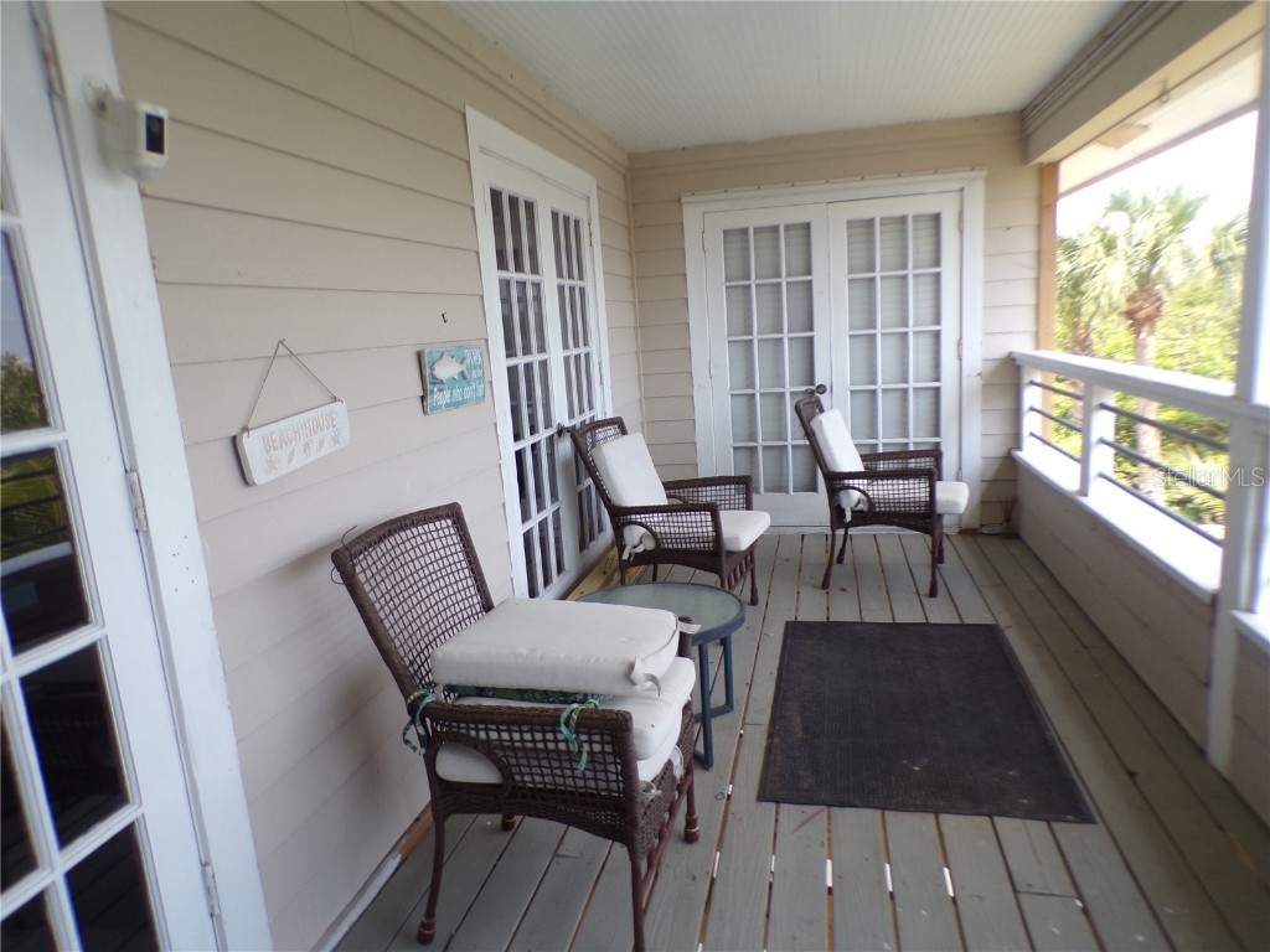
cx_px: 635
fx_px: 881
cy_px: 476
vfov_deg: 56.8
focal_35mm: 24
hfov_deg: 71.6
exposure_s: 1/170
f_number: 3
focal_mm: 4.3
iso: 80
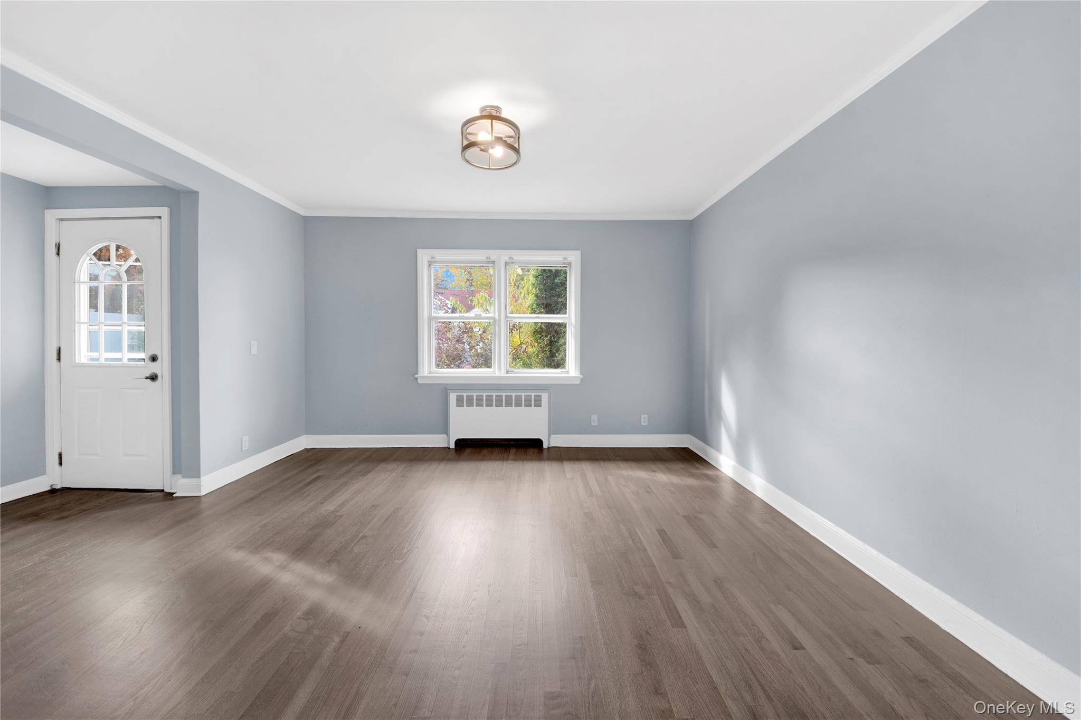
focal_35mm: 12
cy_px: 360
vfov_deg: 90.0
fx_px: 360
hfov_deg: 112.6
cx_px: 540
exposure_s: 1/10
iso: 100
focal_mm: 8
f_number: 8
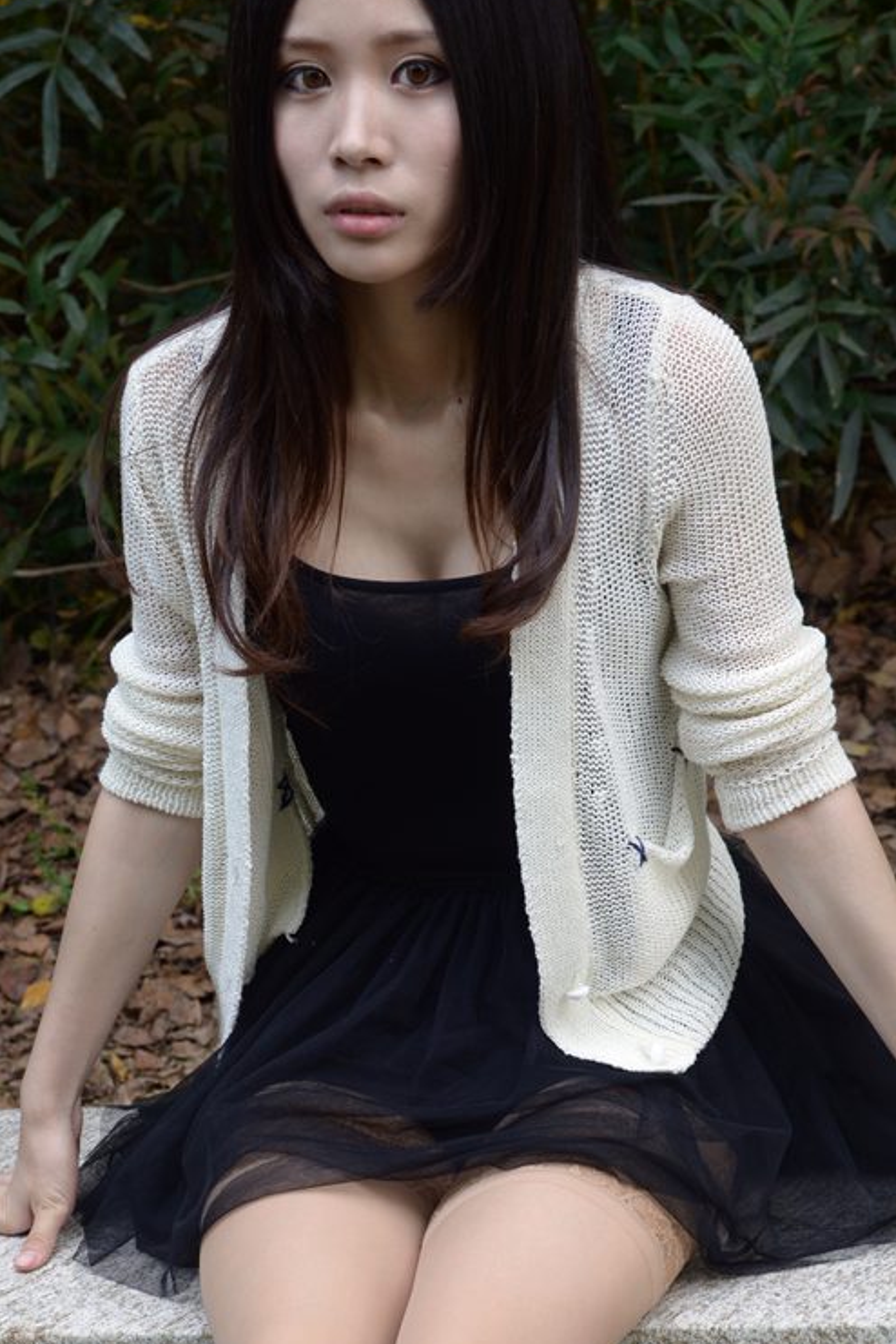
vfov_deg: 17.7
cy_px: 1137
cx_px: 375
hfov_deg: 12.0
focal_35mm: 114
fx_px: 4256
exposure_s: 1/80
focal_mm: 55
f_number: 6.3
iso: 200
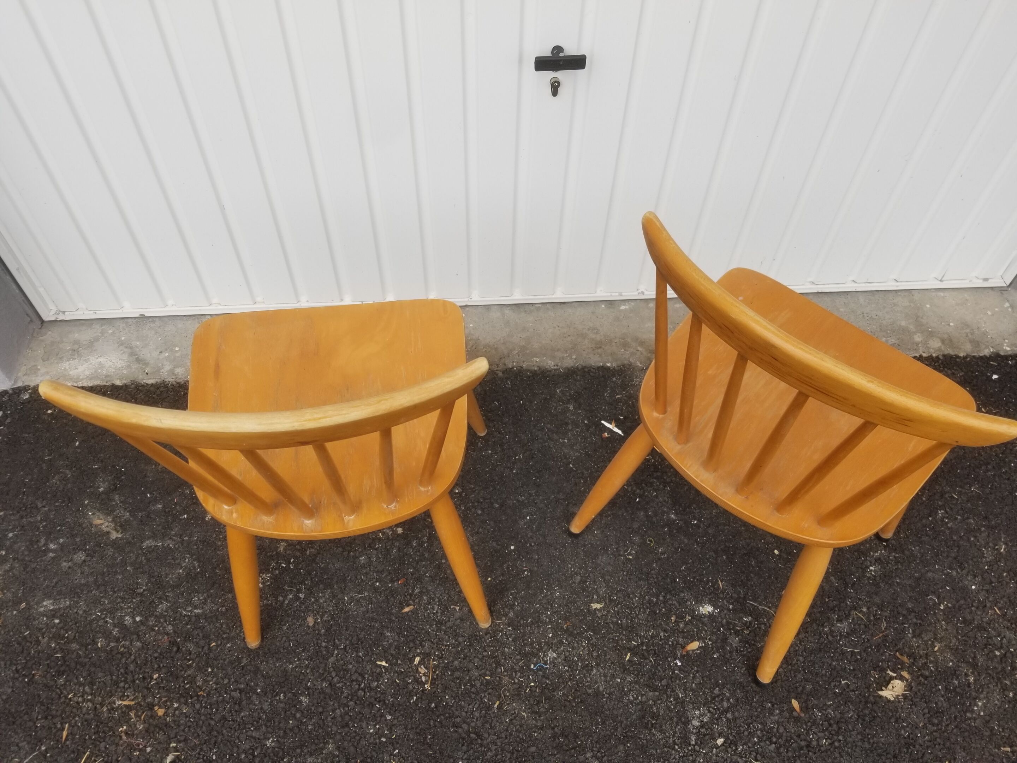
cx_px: 508
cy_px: 382
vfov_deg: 53.1
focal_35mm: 26
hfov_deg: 67.3
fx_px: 764
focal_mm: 4.25
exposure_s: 1/197
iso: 50
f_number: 1.7
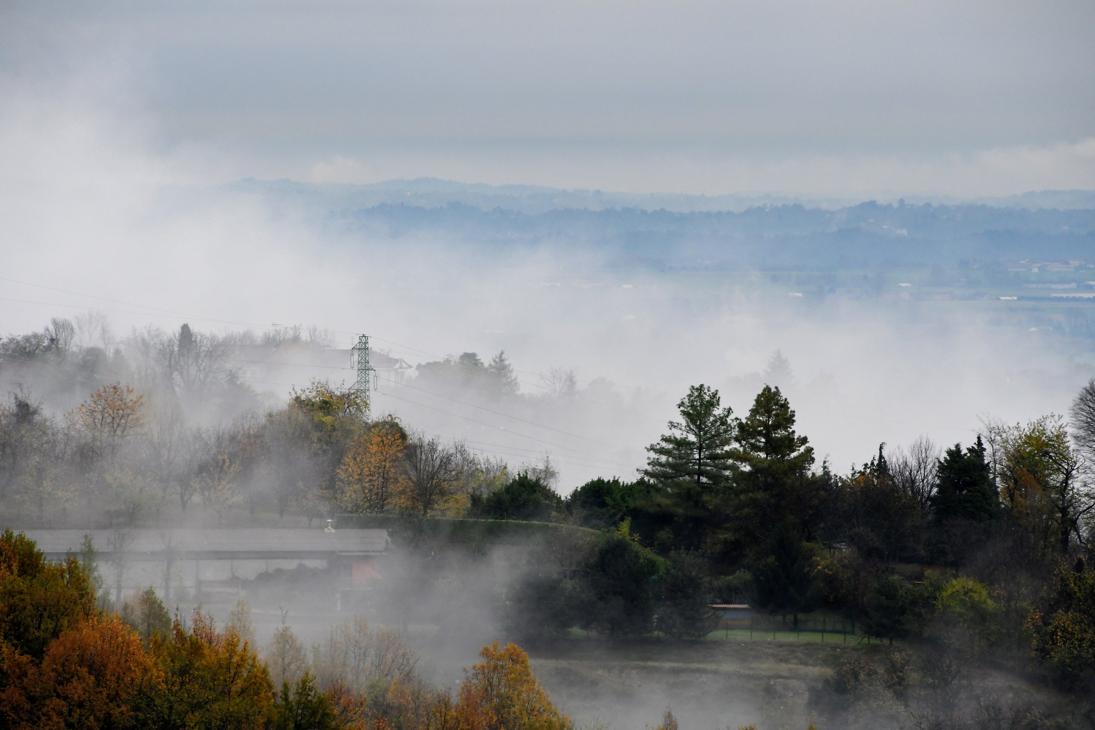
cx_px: 548
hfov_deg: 5.3
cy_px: 365
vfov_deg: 3.5
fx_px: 11862
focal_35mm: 390
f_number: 16
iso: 1000
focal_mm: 260
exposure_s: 1/250
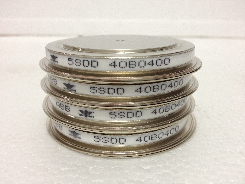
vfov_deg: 40.7
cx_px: 122
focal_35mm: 35
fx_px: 248
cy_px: 92
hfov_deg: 52.6
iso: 100
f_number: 2.4
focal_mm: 4.28
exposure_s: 1/20
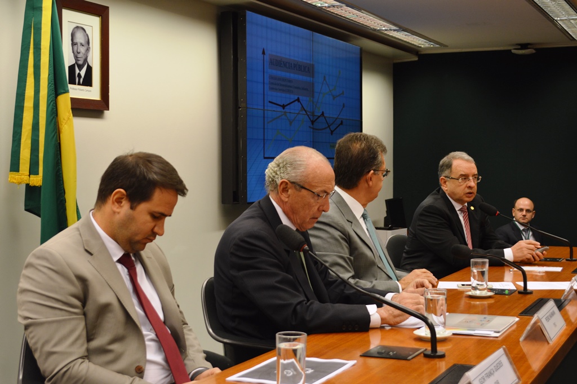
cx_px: 288
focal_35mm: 57
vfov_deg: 23.7
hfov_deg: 35.1
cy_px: 192
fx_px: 913
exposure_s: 1/80
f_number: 5
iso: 400
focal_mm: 38
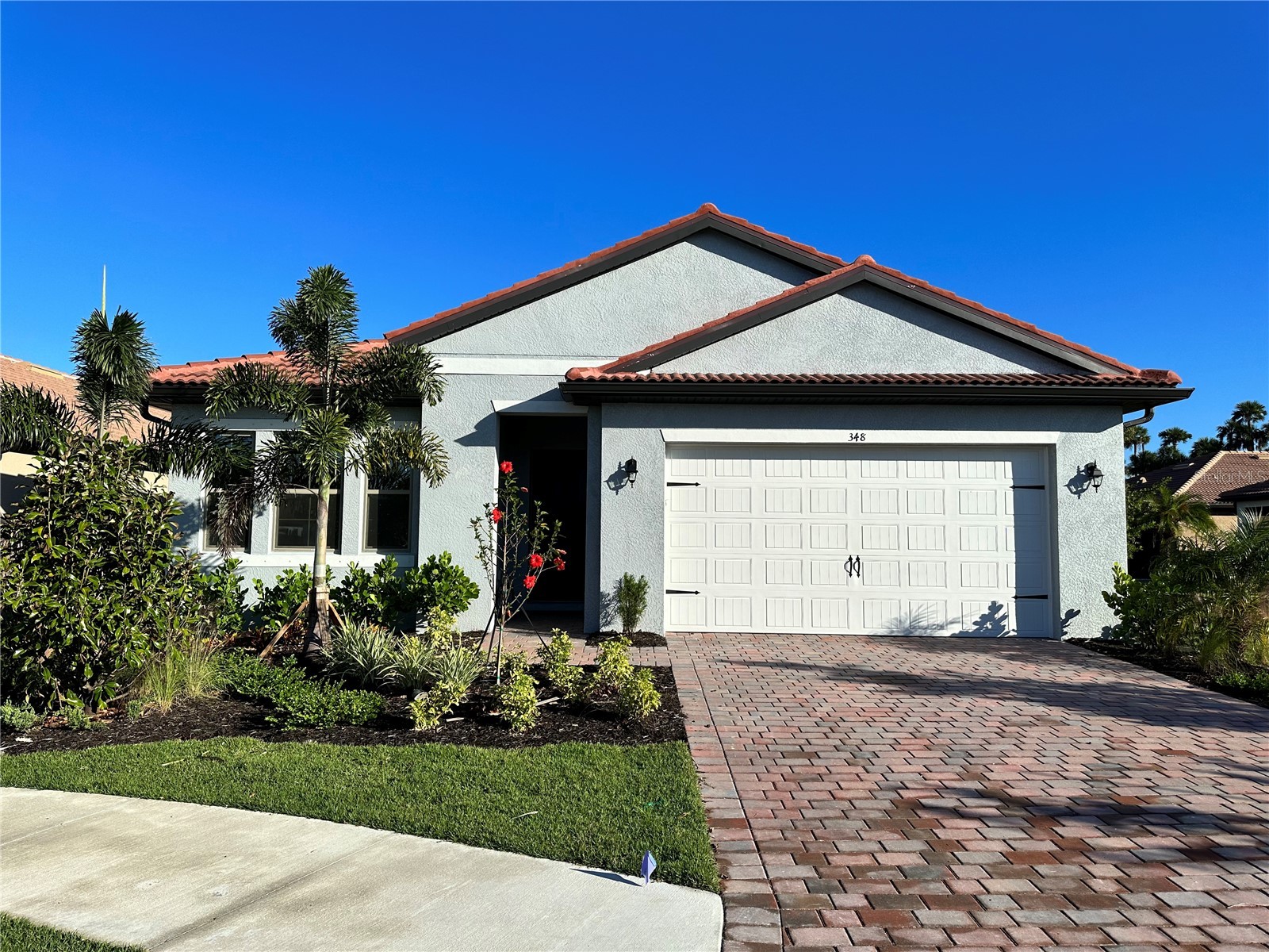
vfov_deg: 56.8
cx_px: 634
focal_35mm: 24
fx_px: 880
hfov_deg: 71.6
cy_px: 476
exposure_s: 1/5525
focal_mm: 6.86
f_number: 1.78
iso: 80
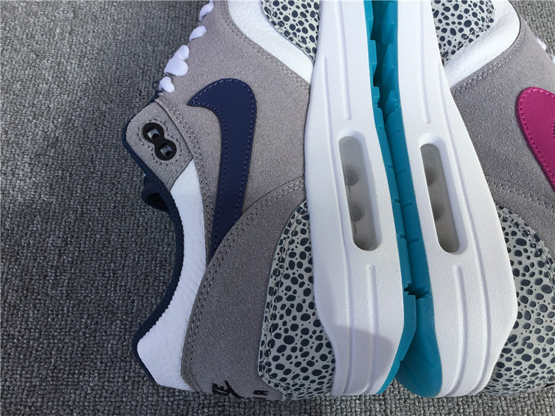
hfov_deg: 58.4
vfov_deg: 45.4
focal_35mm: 31
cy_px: 208
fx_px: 497
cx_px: 278
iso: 25
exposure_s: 1/473
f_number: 2.4
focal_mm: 3.3
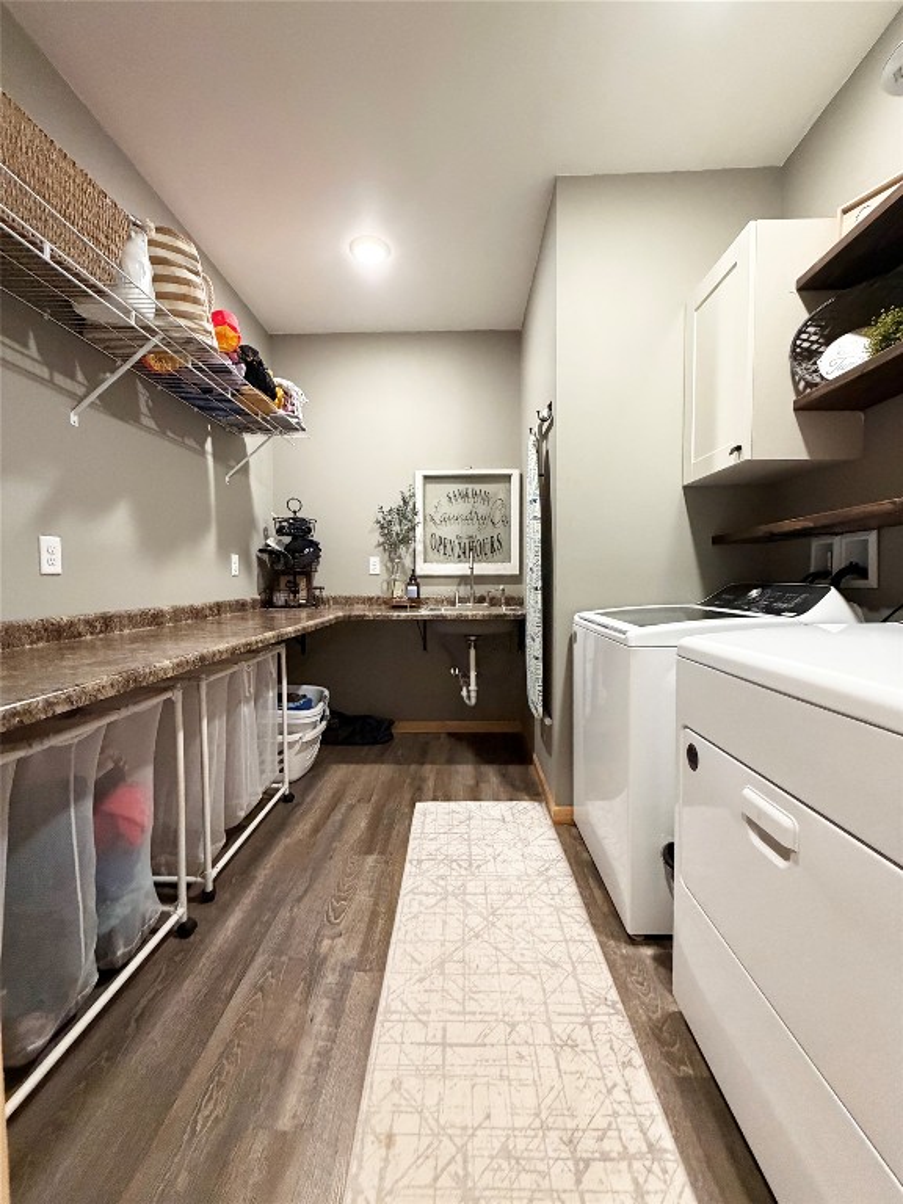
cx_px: 452
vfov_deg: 102.1
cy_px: 602
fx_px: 487
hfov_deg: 85.7
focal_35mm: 14
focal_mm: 2.22
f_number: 2.2
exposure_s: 1/60
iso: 500
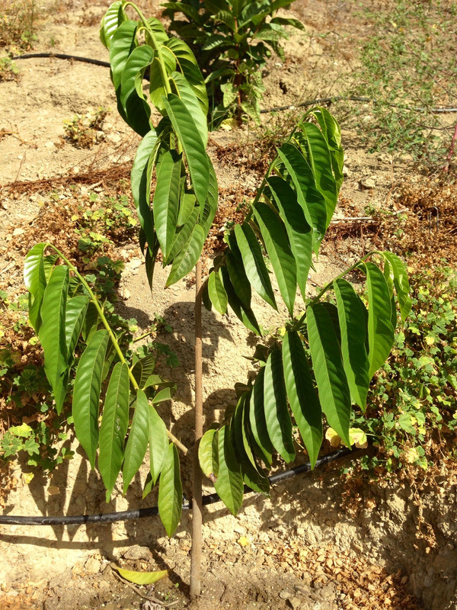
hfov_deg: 42.9
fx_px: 581
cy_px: 305
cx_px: 228
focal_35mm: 33
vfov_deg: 55.4
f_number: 2.4
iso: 50
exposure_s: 1/1355
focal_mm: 4.12
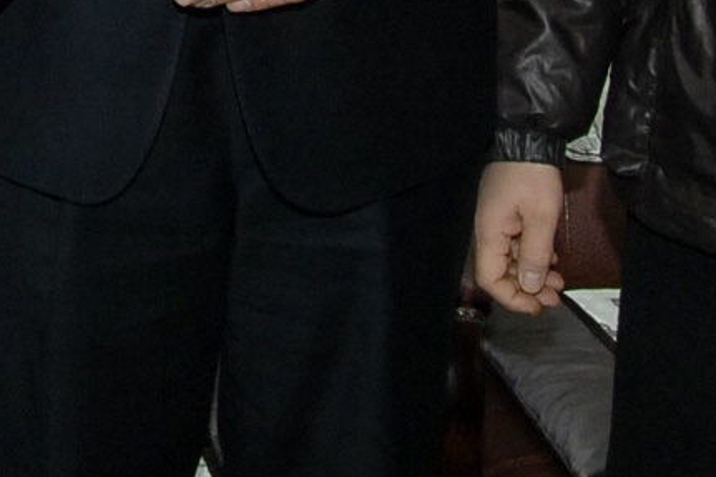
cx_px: -179
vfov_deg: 7.9
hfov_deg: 12.2
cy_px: -595
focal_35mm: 164
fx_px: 3260
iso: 400
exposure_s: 1/60
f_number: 5.6
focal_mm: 22
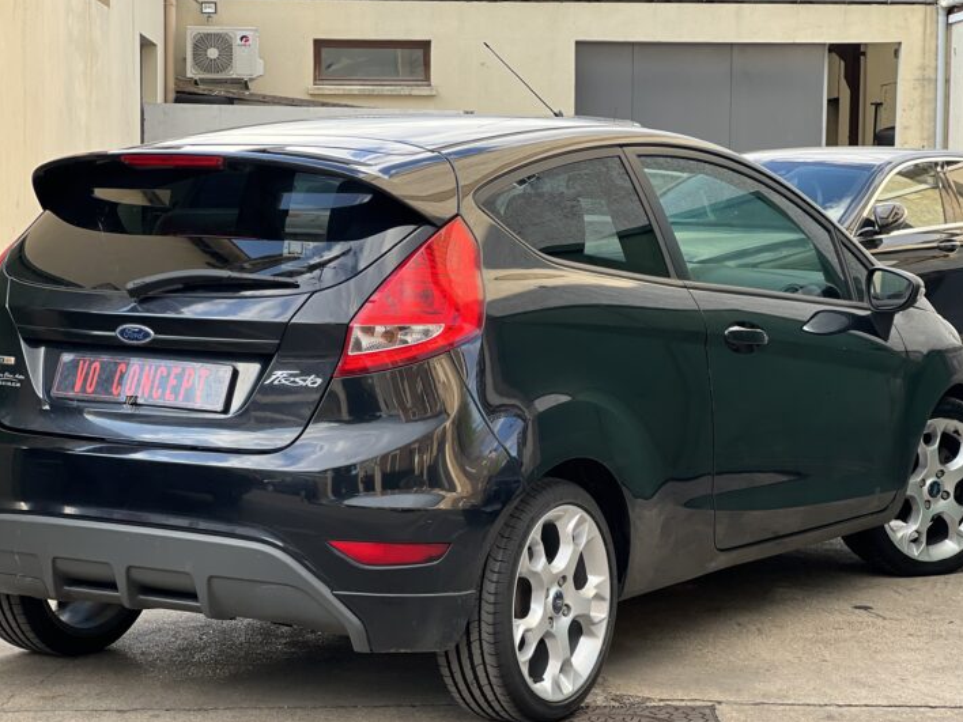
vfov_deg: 17.0
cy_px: 396
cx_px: 477
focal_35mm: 87
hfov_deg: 22.5
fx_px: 2420
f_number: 2.8
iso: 64
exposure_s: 1/121
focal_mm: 9
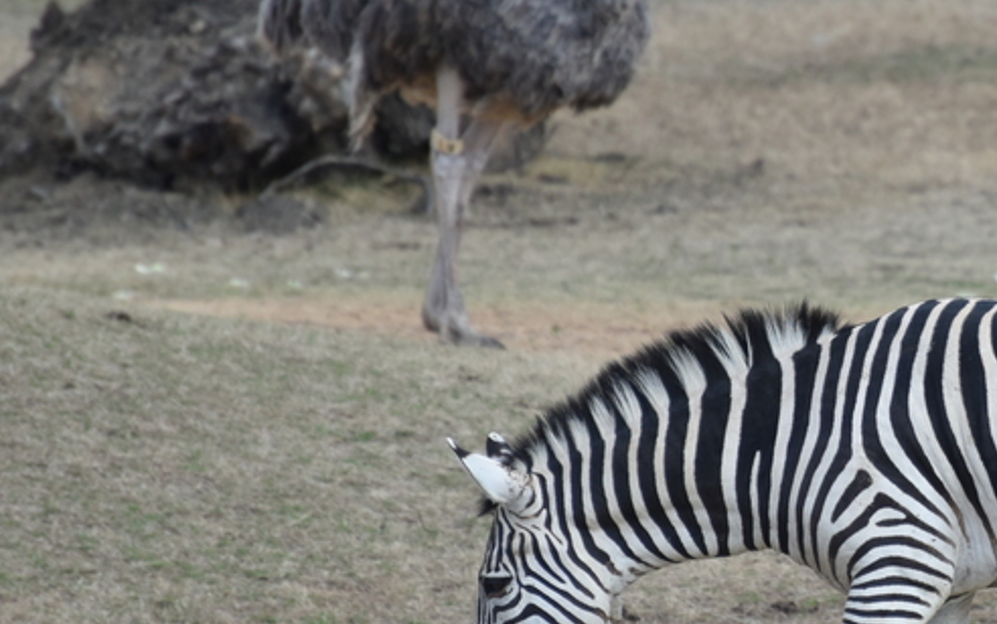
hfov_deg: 2.6
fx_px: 21611
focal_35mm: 795
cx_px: 1066
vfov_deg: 1.7
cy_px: 286
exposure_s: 1/640
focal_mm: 300
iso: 400
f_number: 5.6
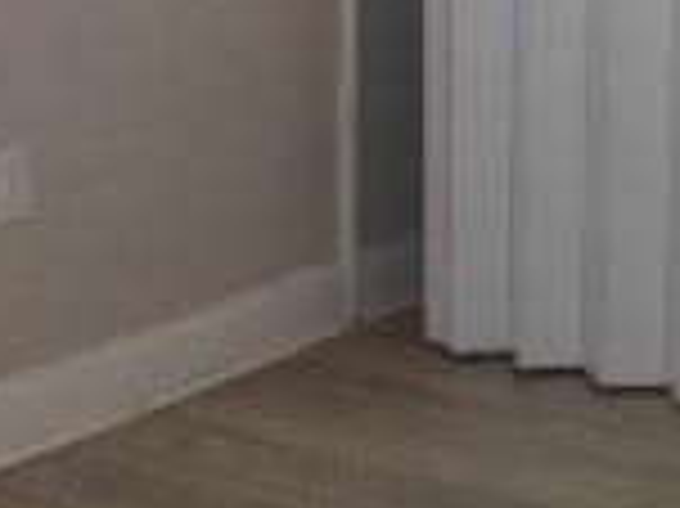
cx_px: 405
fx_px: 2081
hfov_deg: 18.5
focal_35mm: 106
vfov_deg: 13.8
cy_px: 49
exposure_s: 1/30
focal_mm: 4.5
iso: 100
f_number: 3.2
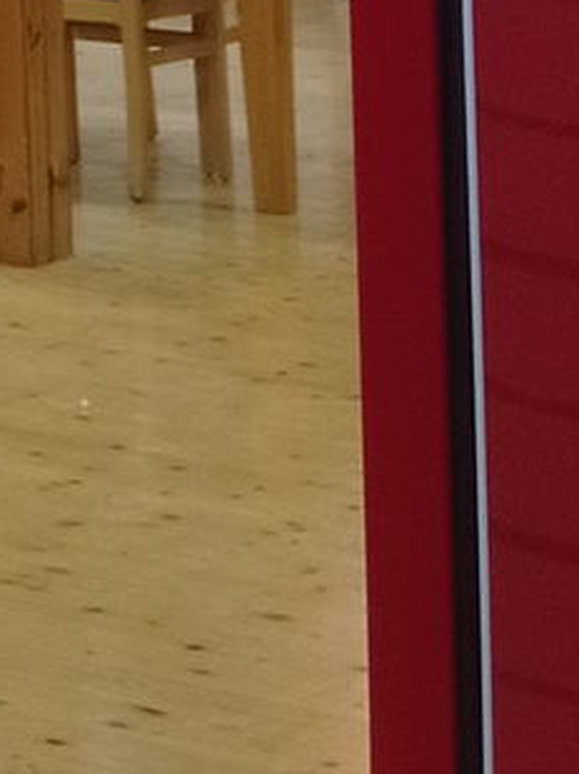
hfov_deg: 7.1
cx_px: -931
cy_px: -870
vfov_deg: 9.5
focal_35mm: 193
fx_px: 4310
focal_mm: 4.74
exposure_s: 1/33.3
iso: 180
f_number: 1.79
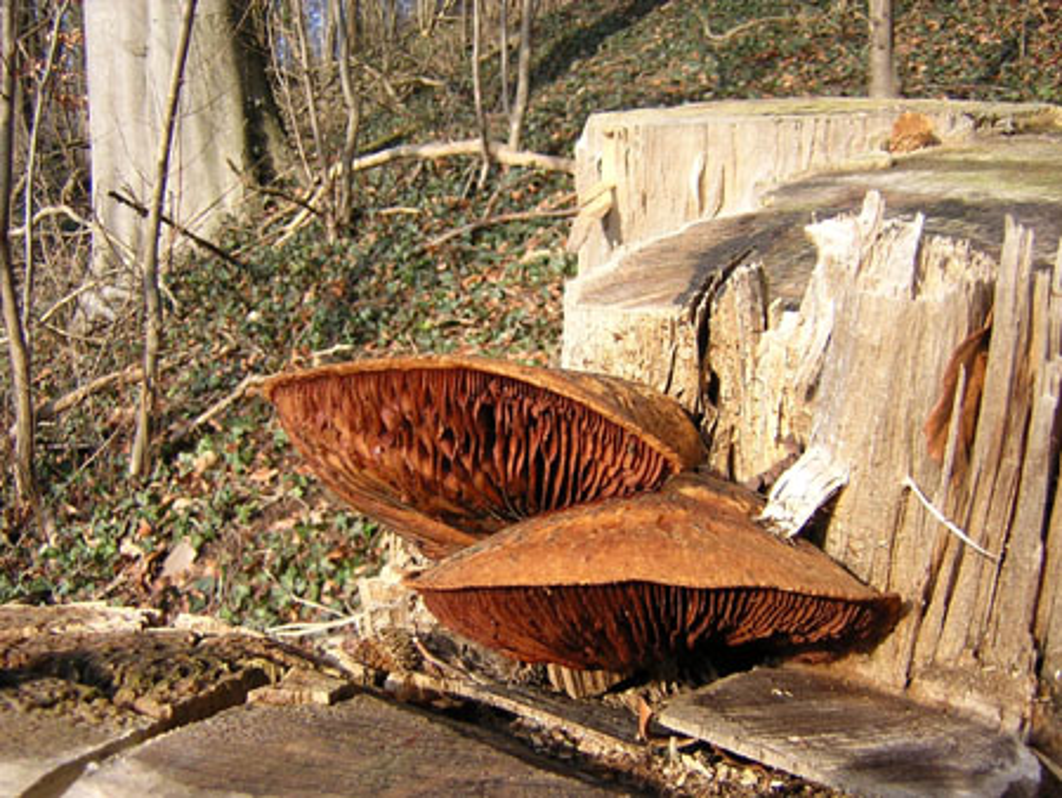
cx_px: 531
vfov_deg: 39.7
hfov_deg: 51.3
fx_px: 1105
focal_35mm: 36
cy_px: 399
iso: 100
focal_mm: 4.7
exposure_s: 1/286
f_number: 2.6
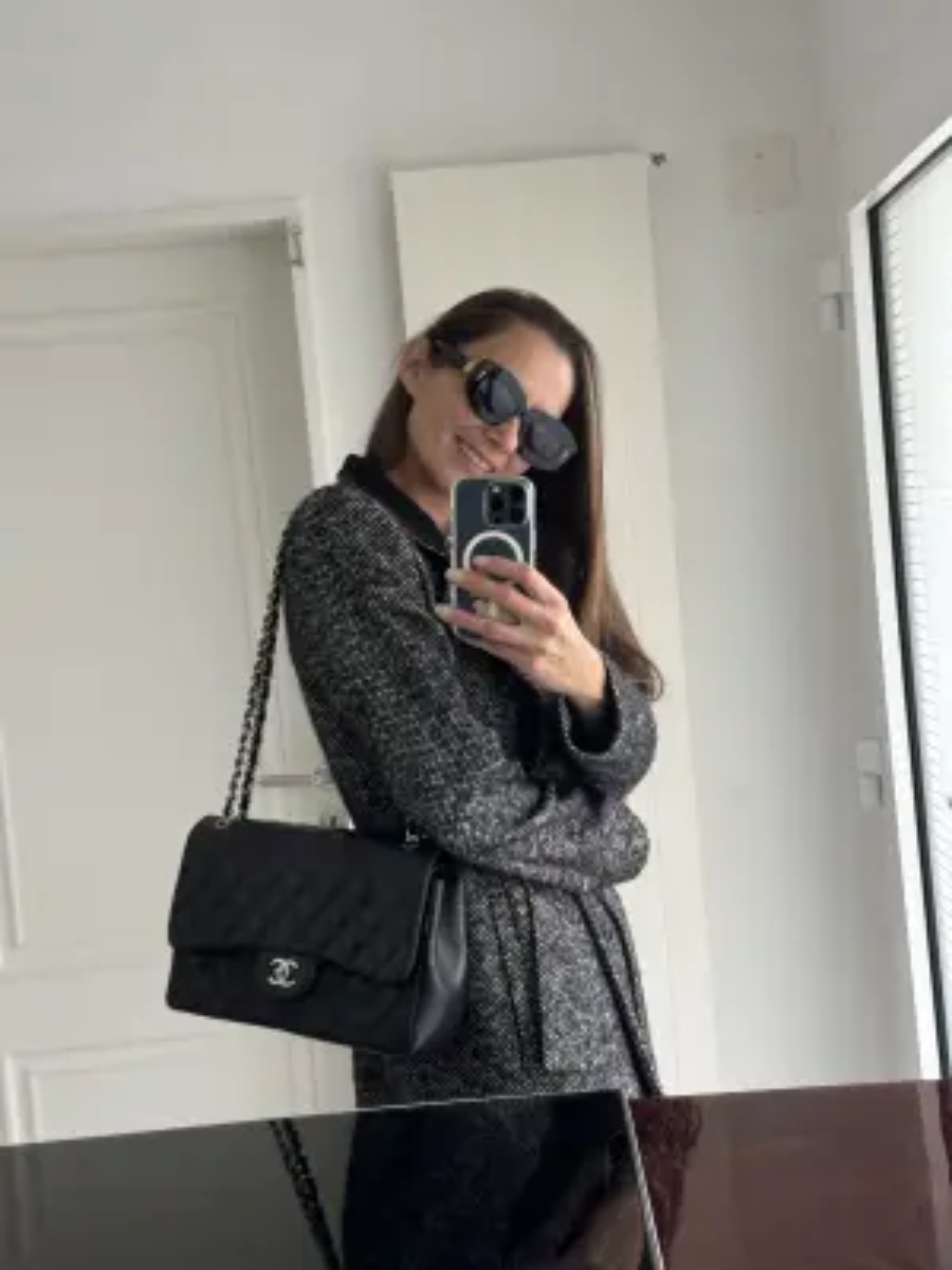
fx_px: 1760
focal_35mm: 48
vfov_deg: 39.7
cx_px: 476
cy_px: 635
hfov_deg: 30.3
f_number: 1.78
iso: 200
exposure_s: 1/60
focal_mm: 6.76
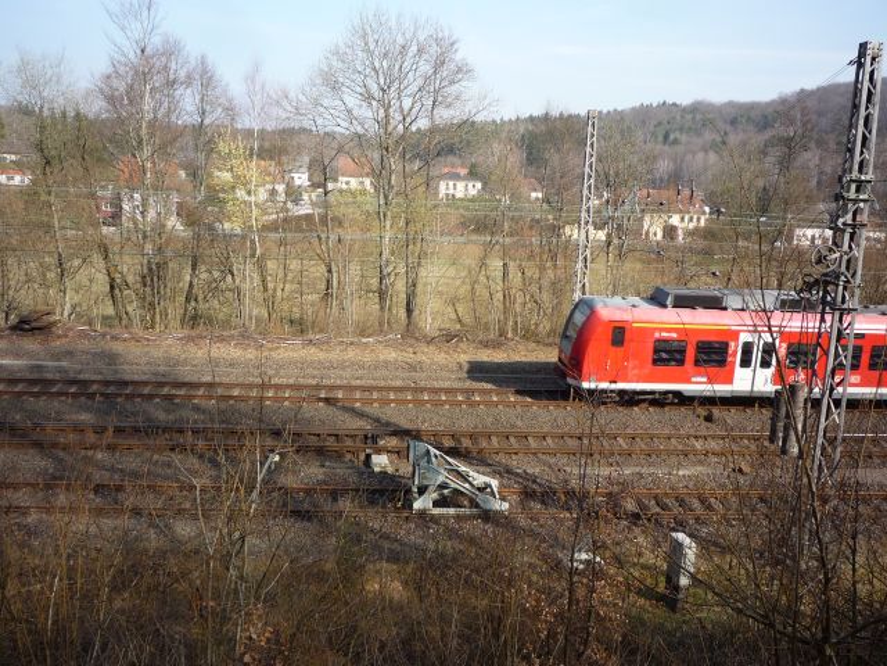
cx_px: 444
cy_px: 333
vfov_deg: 44.2
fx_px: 820
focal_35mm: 32
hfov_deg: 56.8
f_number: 4
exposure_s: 1/320
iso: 100
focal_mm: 5.2
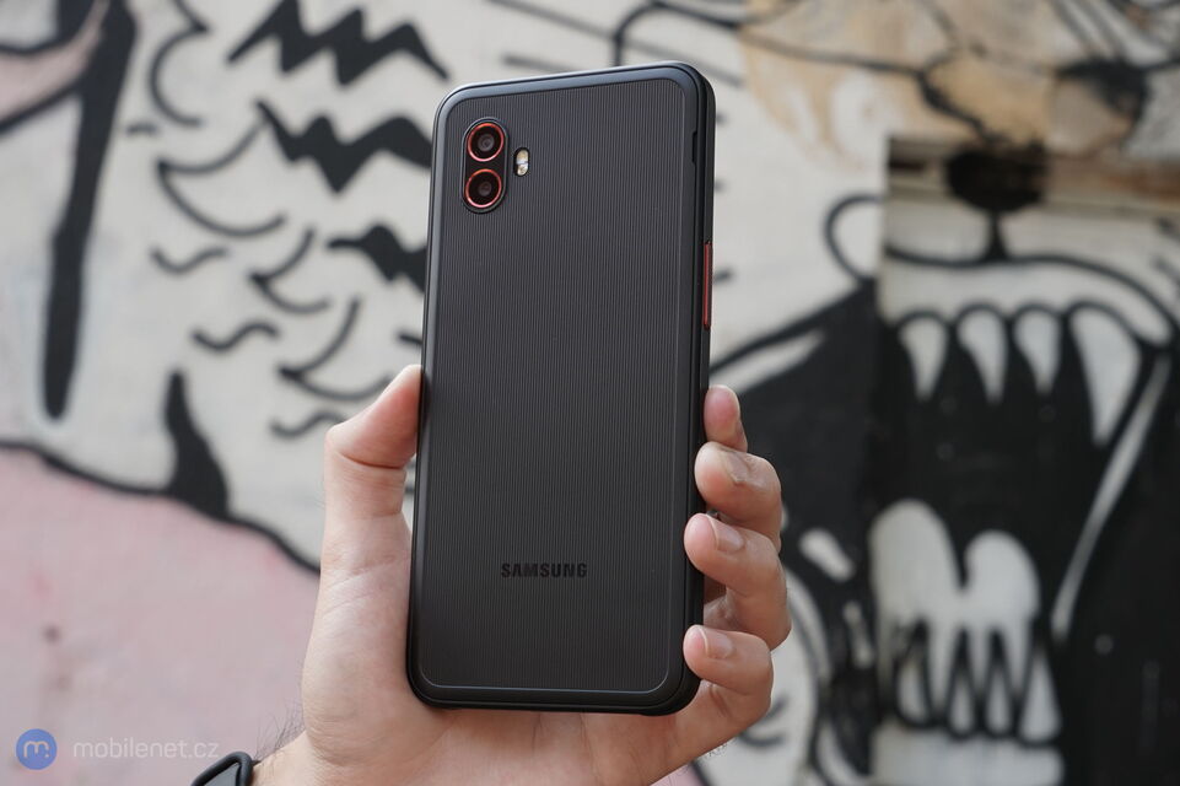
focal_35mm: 50
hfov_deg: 39.6
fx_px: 1638
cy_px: 393
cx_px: 590
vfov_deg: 27.0
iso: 400
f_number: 9
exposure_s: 1/125
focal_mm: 50
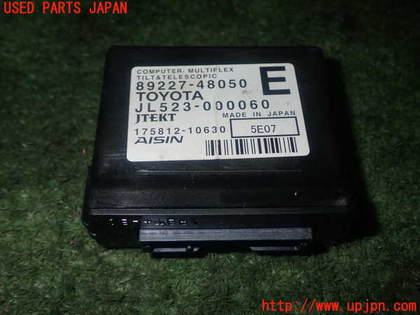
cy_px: 158
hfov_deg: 49.0
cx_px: 210
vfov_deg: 37.7
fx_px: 461
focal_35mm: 38
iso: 200
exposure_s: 1/40
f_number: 8
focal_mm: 6.83
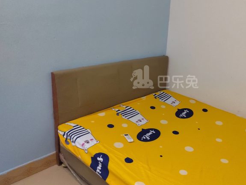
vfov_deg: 44.0
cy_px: 77
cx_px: 164
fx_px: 227
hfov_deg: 55.6
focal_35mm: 32
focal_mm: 5.52
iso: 4320
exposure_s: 1/33.3
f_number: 1.9
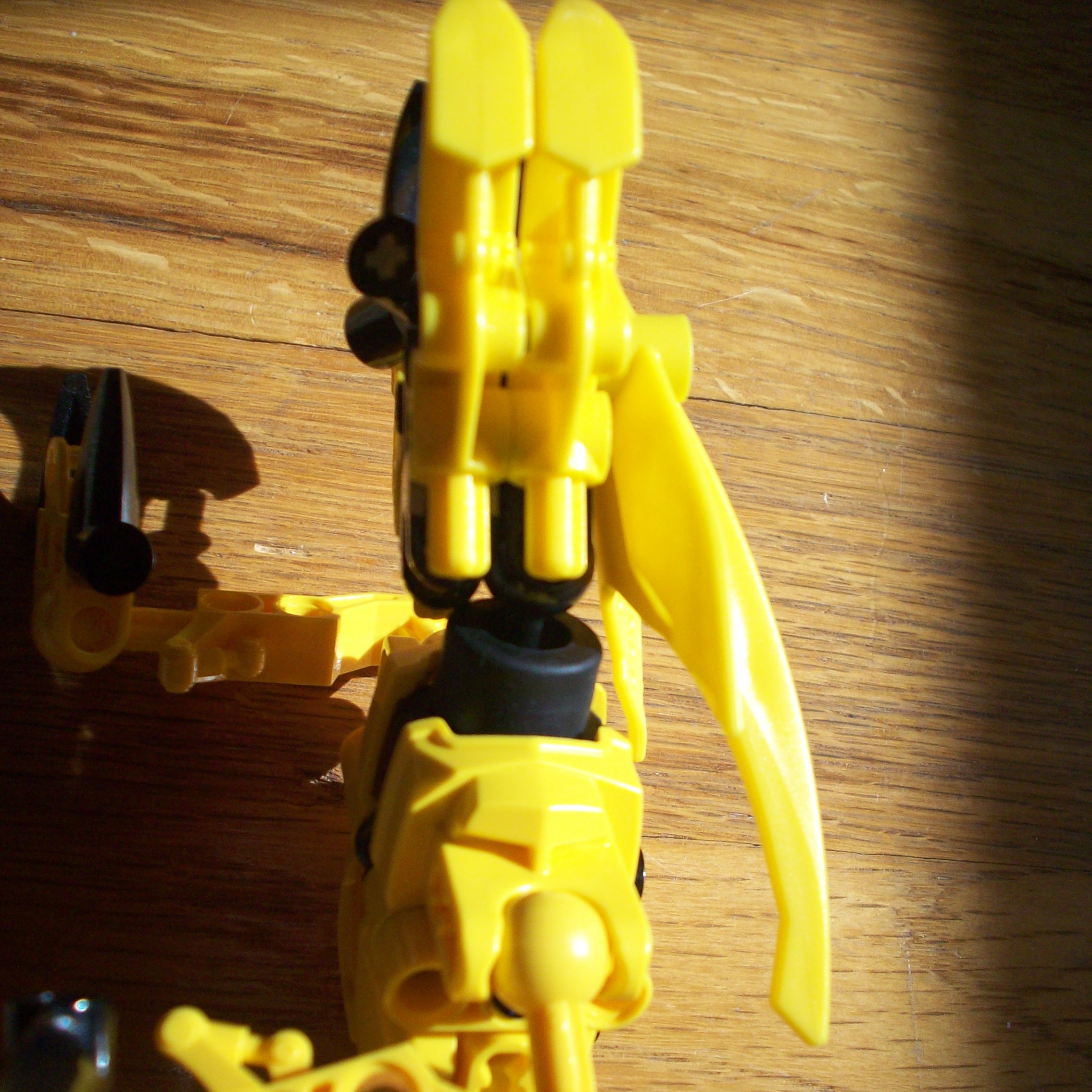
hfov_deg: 38.3
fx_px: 1570
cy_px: 585
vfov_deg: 38.3
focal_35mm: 44
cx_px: 551
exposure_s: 1/188
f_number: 5.6
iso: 80
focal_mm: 6.2
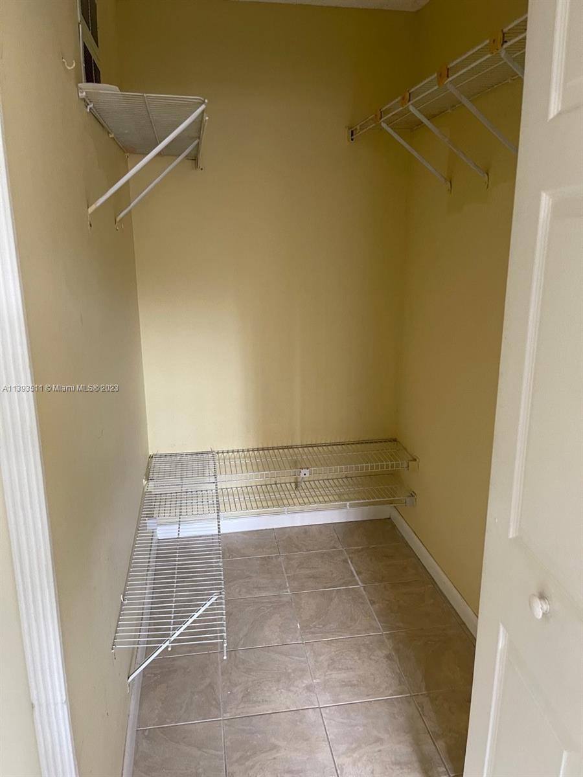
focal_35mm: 26
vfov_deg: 67.3
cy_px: 388
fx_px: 584
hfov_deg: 53.1
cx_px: 292
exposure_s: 1/60
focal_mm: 5.1
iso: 200
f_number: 1.6
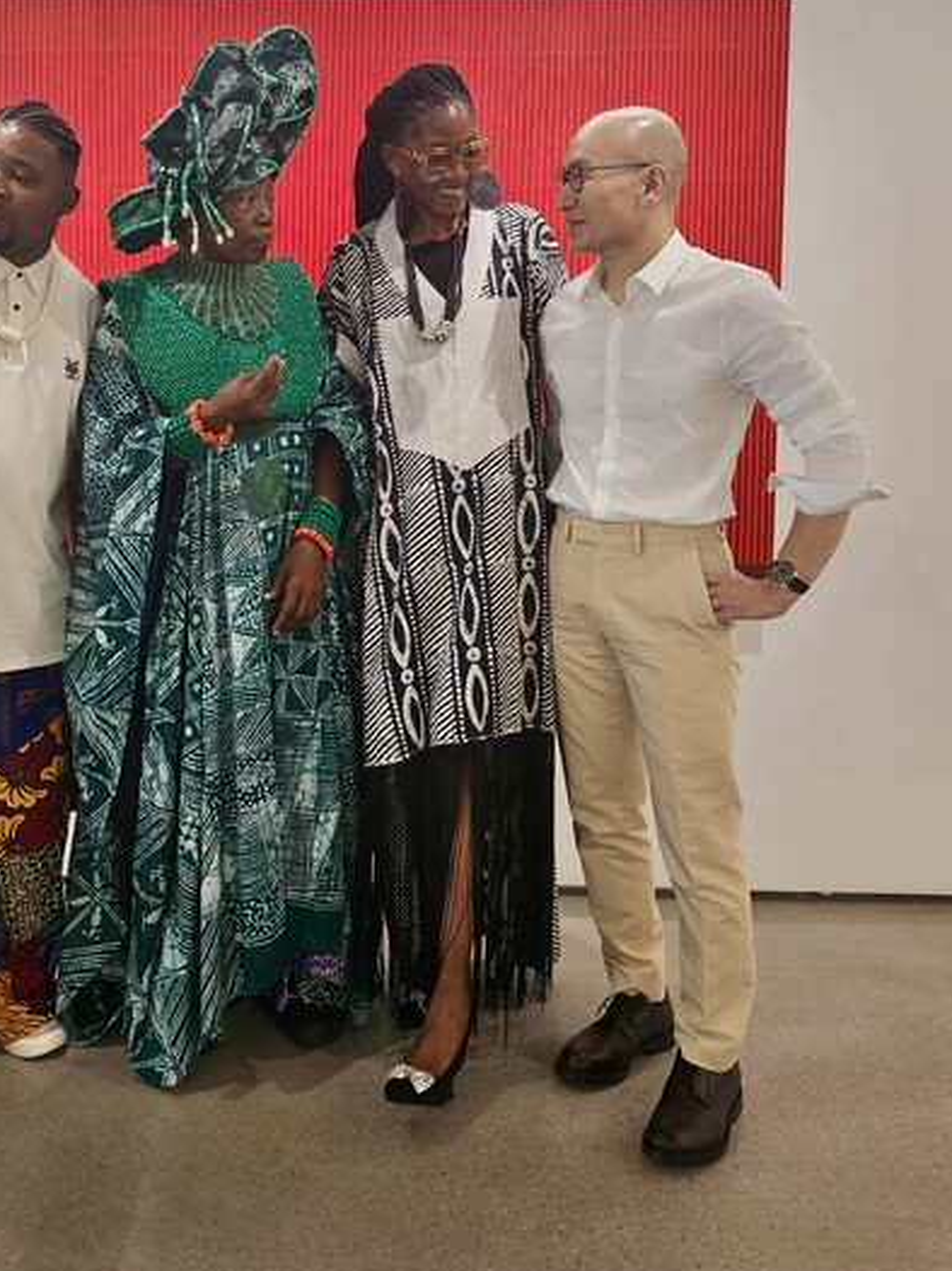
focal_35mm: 35
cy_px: 418
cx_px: 285
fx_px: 1284
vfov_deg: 51.6
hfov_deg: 40.0
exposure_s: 1/120
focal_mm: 6.3
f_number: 1.7
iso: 80
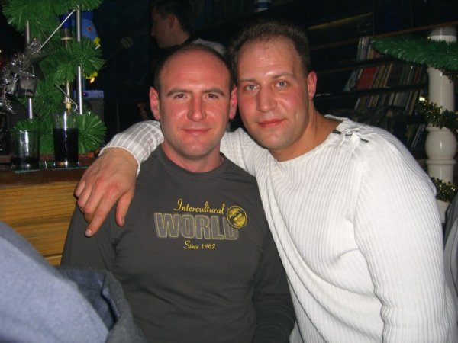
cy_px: 172
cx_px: 229
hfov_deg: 49.0
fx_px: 503
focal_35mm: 38
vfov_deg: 37.7
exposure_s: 1/60
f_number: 2.8
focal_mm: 7.9
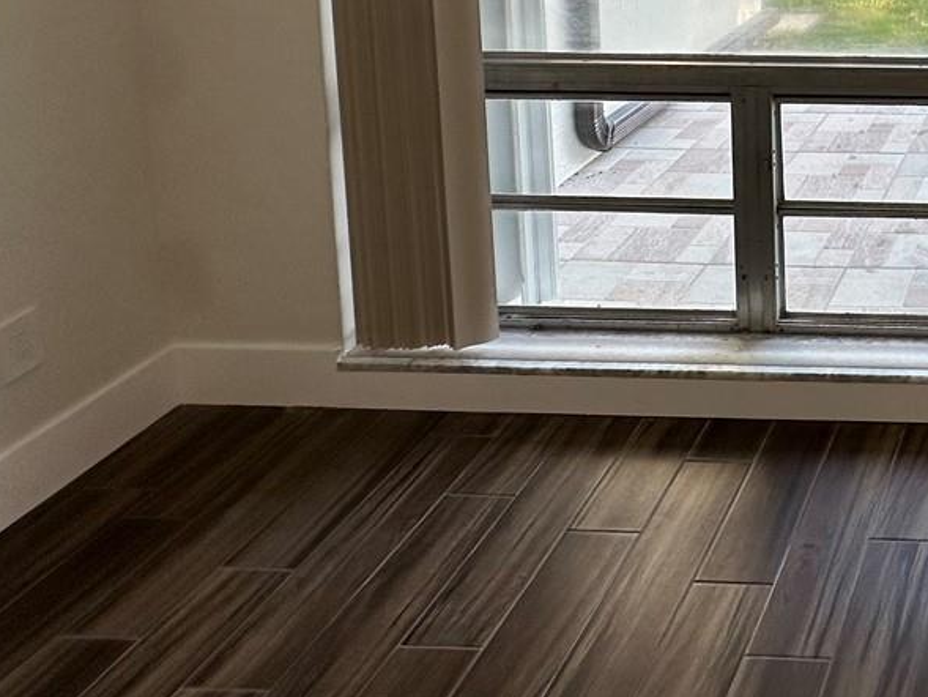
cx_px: 1093
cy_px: -167
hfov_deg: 37.8
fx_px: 1019
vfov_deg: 31.0
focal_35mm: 38
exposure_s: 1/184
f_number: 2.2
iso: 40
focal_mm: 2.22
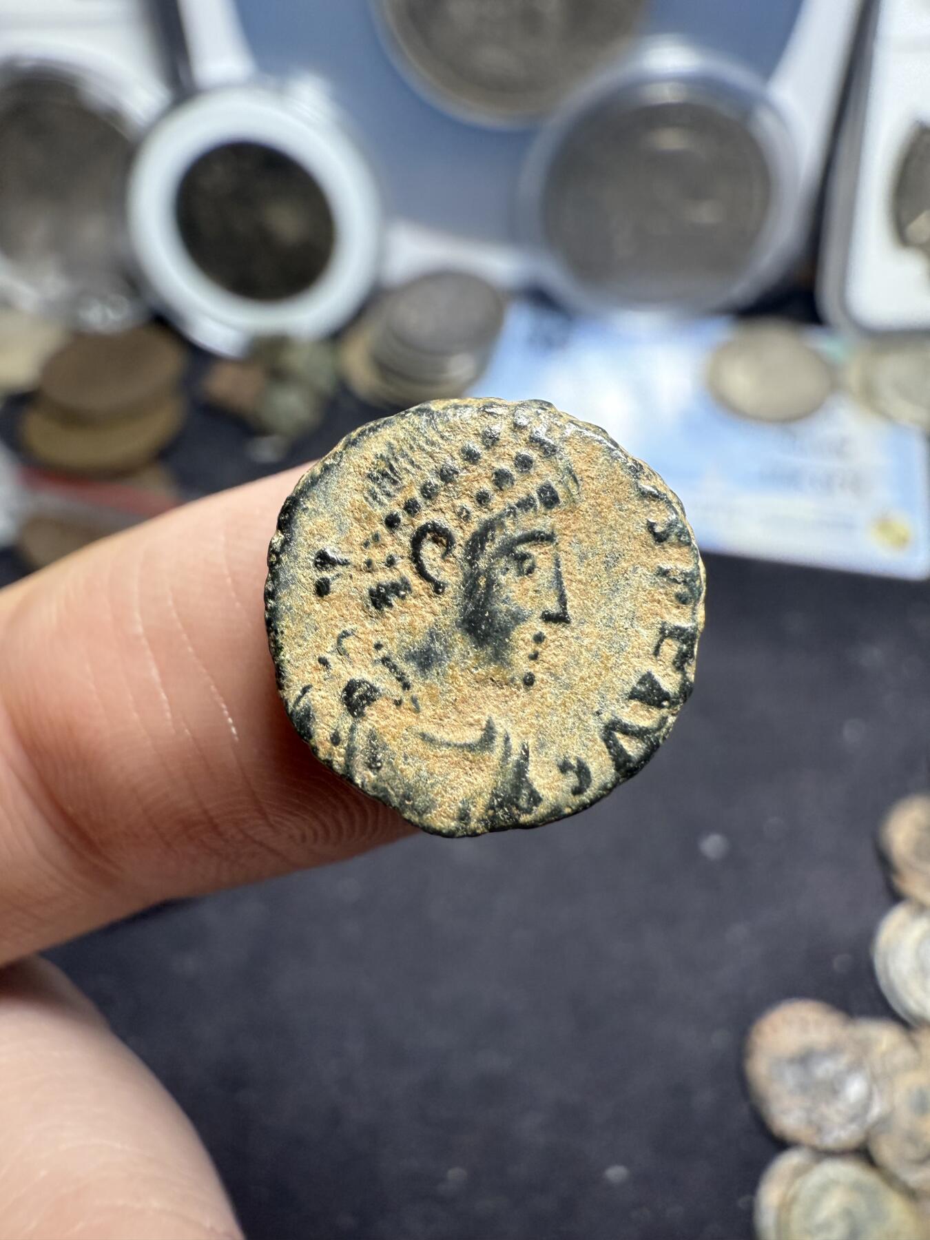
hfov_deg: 56.8
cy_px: 620
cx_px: 465
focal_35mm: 24
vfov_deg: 71.6
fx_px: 860
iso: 160
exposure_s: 1/99
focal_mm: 2.22
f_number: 2.2
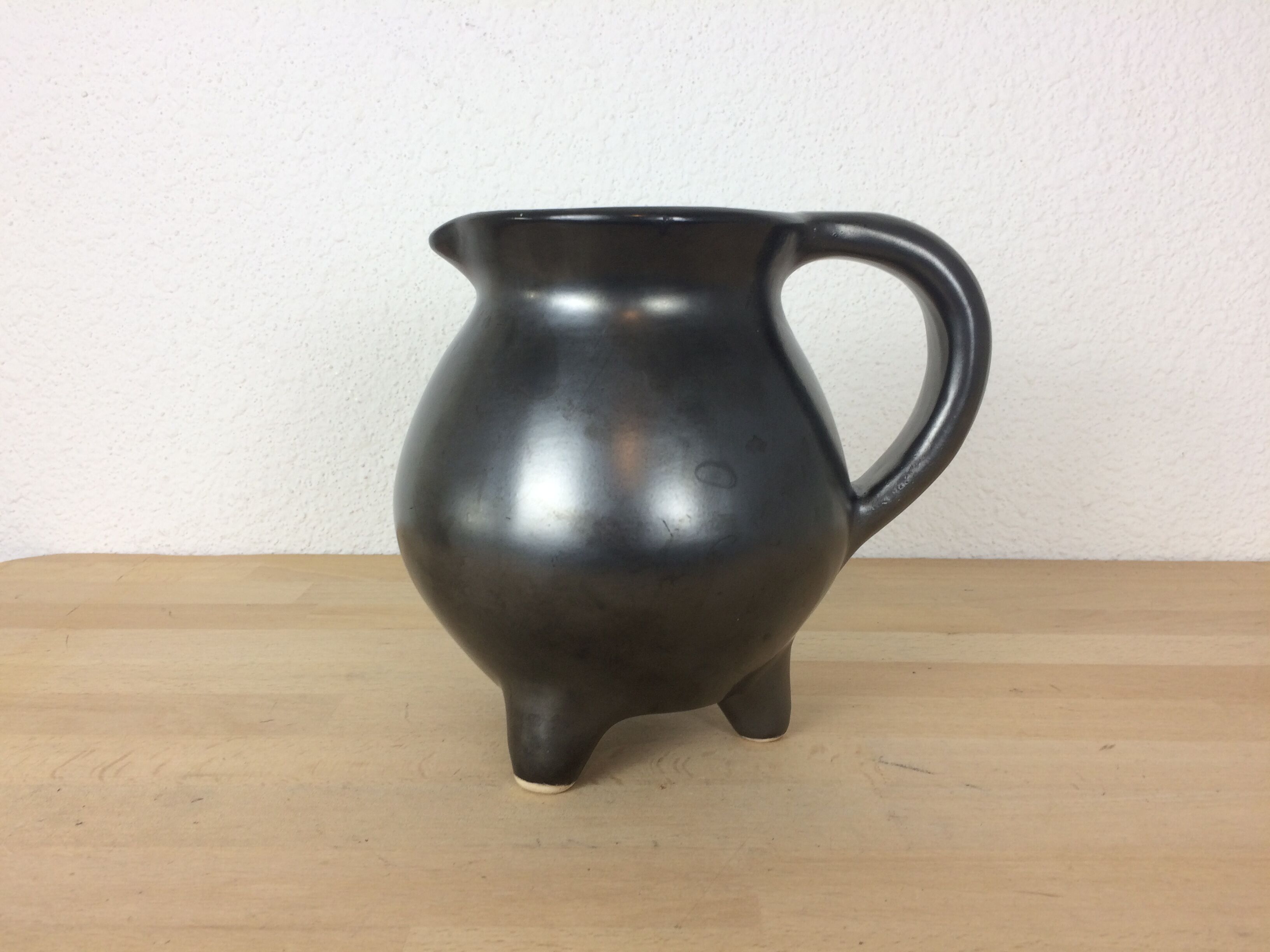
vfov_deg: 48.2
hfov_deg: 61.7
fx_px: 1064
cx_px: 635
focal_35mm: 29
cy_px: 476
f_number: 2.2
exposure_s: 1/50
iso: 40
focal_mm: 4.15
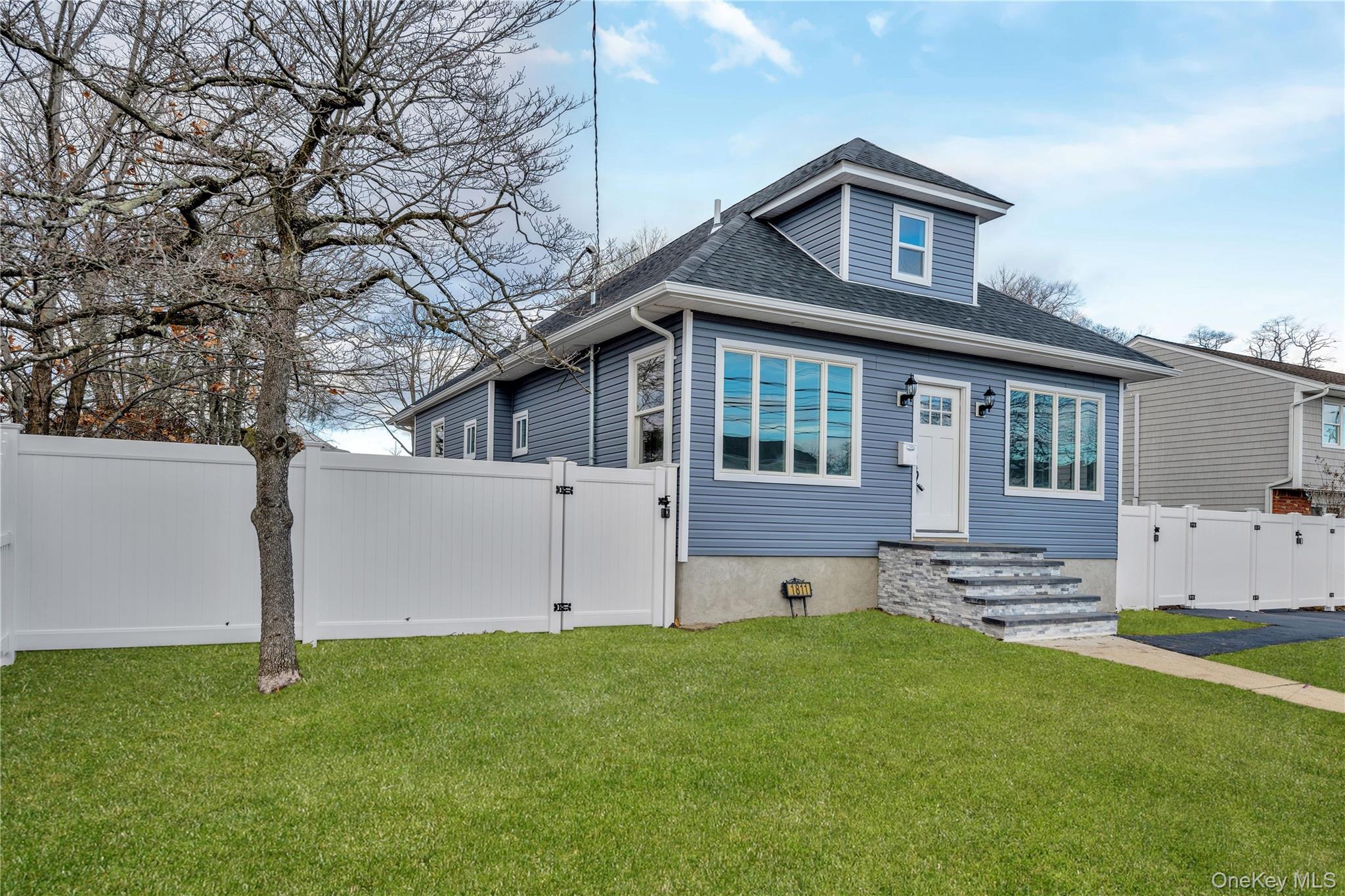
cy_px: 448
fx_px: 822
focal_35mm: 22
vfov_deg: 57.2
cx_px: 672
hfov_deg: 78.6
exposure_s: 1/250
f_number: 5.6
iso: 100
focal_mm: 22
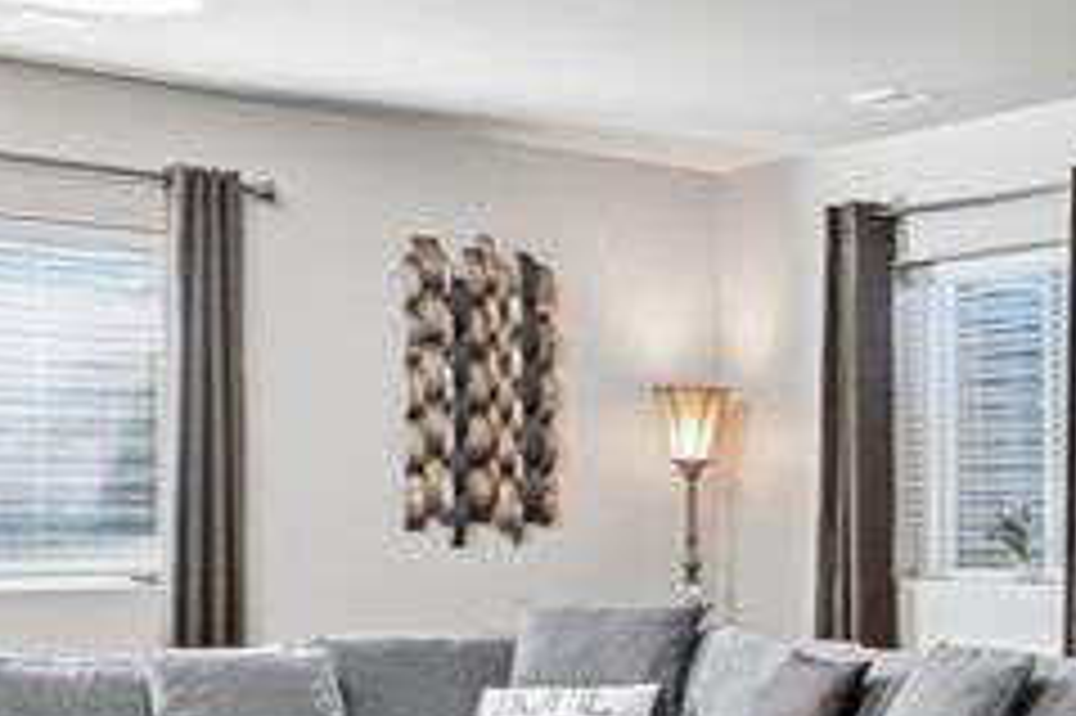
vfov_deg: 22.3
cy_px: 585
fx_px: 1792
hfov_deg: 24.5
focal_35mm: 60
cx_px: 1679
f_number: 11
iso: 100
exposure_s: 3
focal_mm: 14
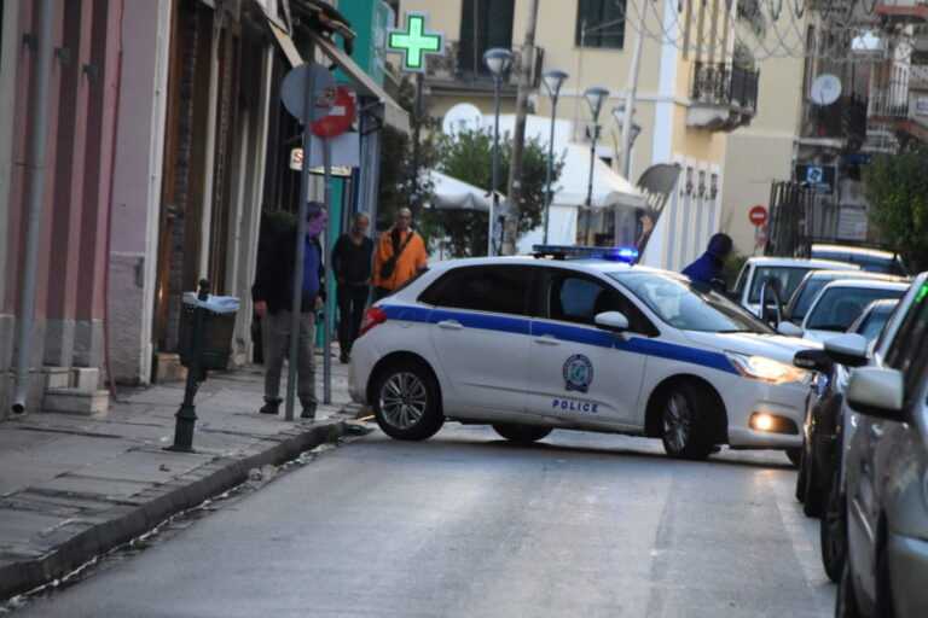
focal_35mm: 300
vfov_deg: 4.6
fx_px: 7733
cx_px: 464
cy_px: 309
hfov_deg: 6.9
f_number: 6.3
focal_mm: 200
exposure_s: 1/400
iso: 5000
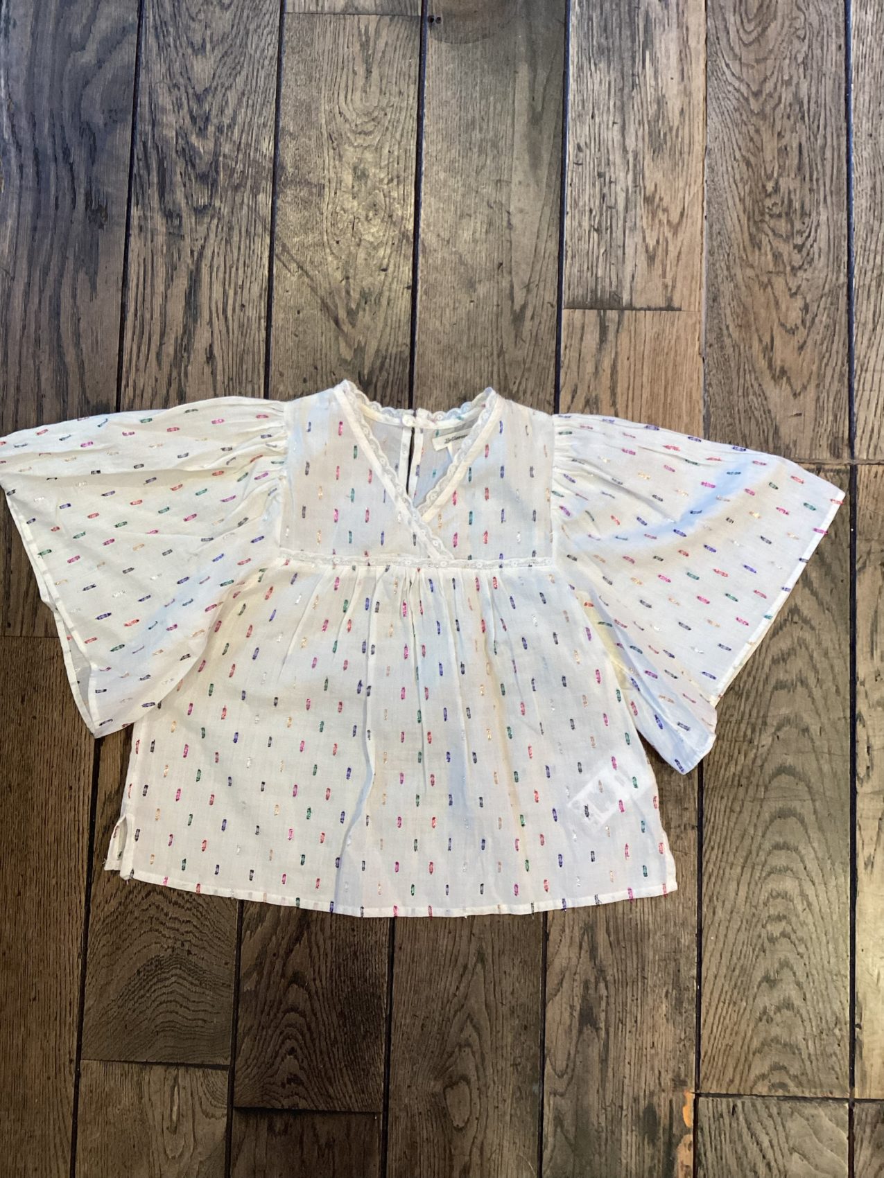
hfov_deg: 45.4
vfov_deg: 58.4
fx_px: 1056
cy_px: 589
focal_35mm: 31
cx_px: 442
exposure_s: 1/100
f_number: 2.4
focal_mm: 3.3
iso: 80
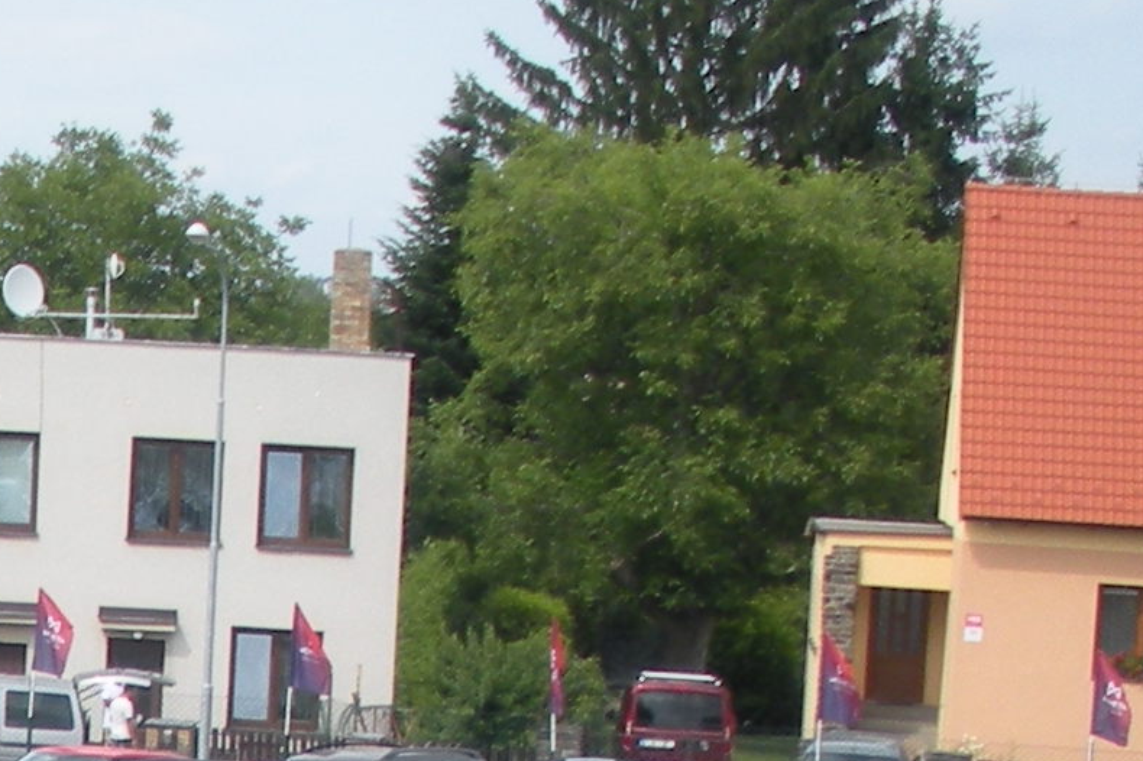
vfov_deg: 7.5
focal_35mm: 173
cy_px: 1658
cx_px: -647
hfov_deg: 11.3
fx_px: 5490
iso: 64
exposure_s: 1/323
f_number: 3.5
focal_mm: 6.3
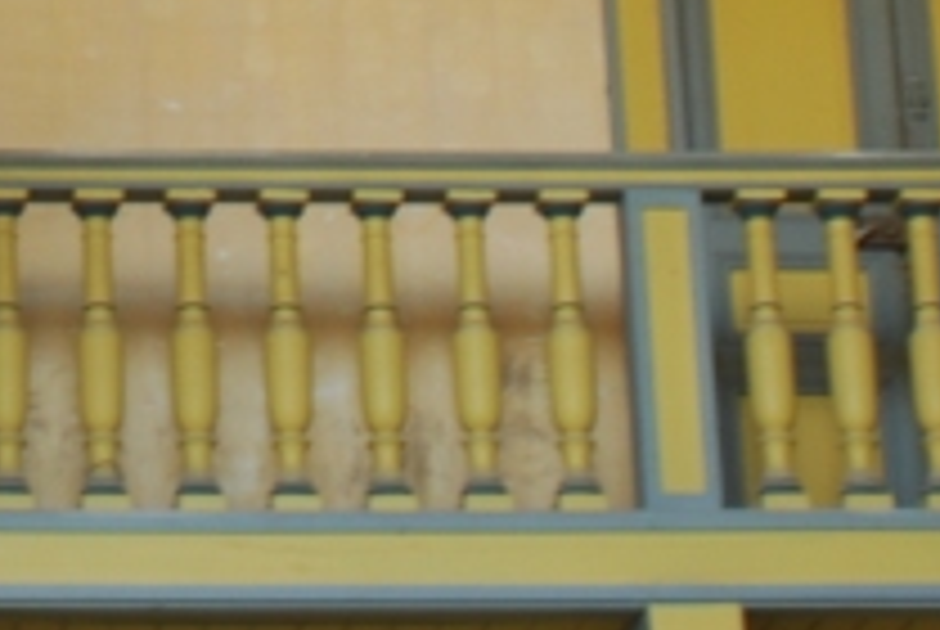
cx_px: -418
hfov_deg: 9.7
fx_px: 5386
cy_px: -646
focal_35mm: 206
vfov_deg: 6.5
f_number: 5
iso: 100
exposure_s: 1/4
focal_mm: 28
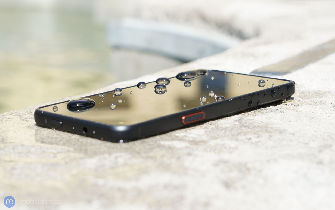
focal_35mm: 72
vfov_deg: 18.1
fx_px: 657
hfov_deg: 28.6
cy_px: 99
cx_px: 168
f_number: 7.1
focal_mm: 70
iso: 100
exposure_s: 1/160
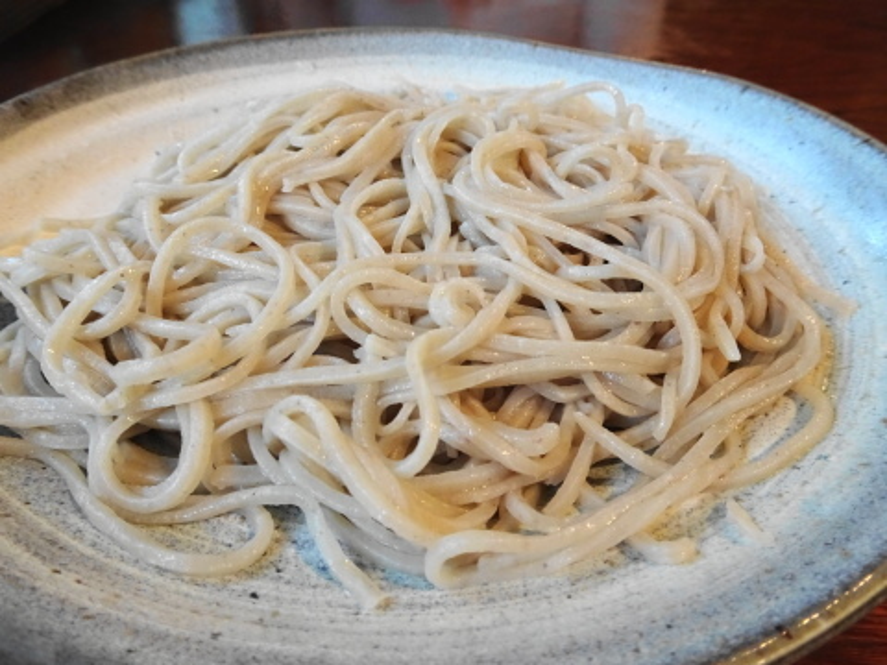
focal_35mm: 24
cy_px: 332
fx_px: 615
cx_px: 444
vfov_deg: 56.8
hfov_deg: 71.6
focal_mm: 4.1
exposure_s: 1/30
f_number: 3.5
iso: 800
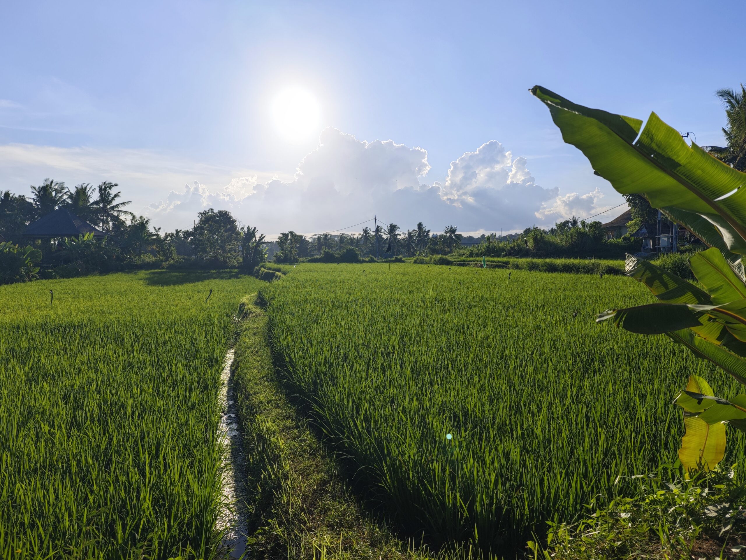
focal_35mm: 23
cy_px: 280
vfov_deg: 58.9
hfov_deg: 73.9
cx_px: 373
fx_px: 496
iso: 50
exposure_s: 1/2498
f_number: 1.6
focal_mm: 6.55
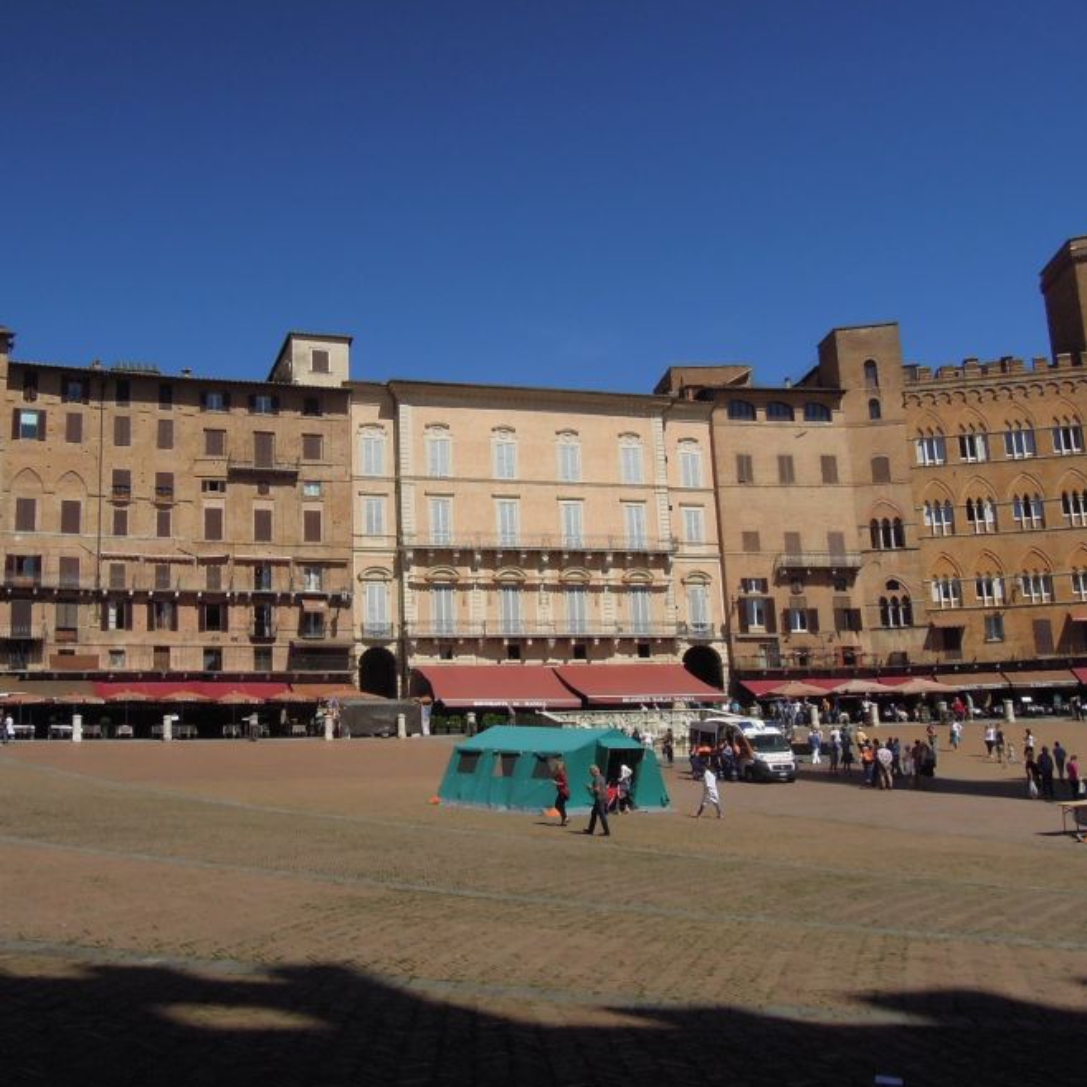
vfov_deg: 49.7
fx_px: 1172
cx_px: 396
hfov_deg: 49.2
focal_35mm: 33
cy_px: 525
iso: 160
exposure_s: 1/1250
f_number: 5.6
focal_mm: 4.3
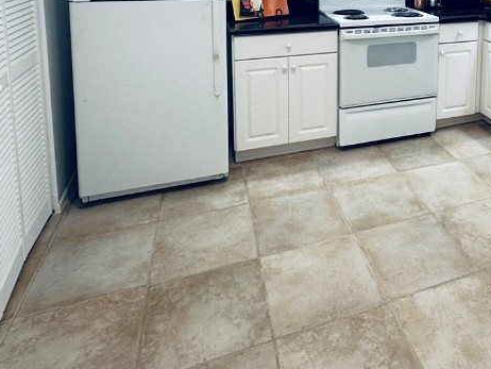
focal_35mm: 31
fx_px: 440
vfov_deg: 39.7
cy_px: -5
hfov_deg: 54.7
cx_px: 386
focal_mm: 2.22
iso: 100
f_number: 2.2
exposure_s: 1/120
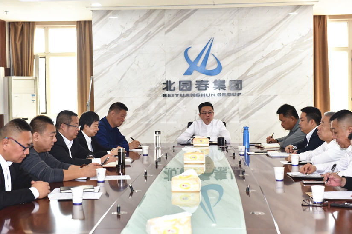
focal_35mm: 62
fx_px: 606
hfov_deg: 32.4
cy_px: 117
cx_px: 176
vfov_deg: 21.9
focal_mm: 62
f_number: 5.6
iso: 800
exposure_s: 1/125
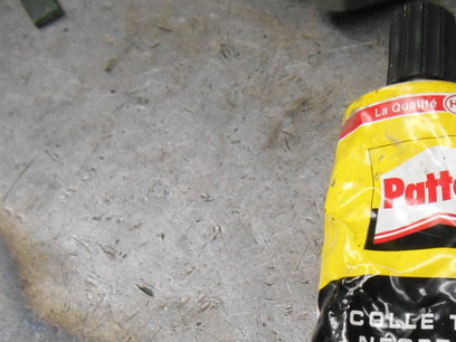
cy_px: 330
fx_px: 672
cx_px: 410
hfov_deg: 35.3
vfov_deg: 27.2
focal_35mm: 51
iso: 800
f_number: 3.4
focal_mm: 4.7
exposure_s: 1/200
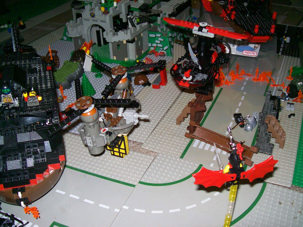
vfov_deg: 39.6
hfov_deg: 51.4
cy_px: 114
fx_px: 315
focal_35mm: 36
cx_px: 152
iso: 80
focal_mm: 6
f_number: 2.7
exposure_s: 1/128
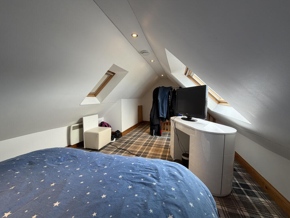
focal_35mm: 14
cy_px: 109
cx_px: 145
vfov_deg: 85.7
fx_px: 117
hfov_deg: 102.1
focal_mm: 2.22
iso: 200
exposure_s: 1/121
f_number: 2.2
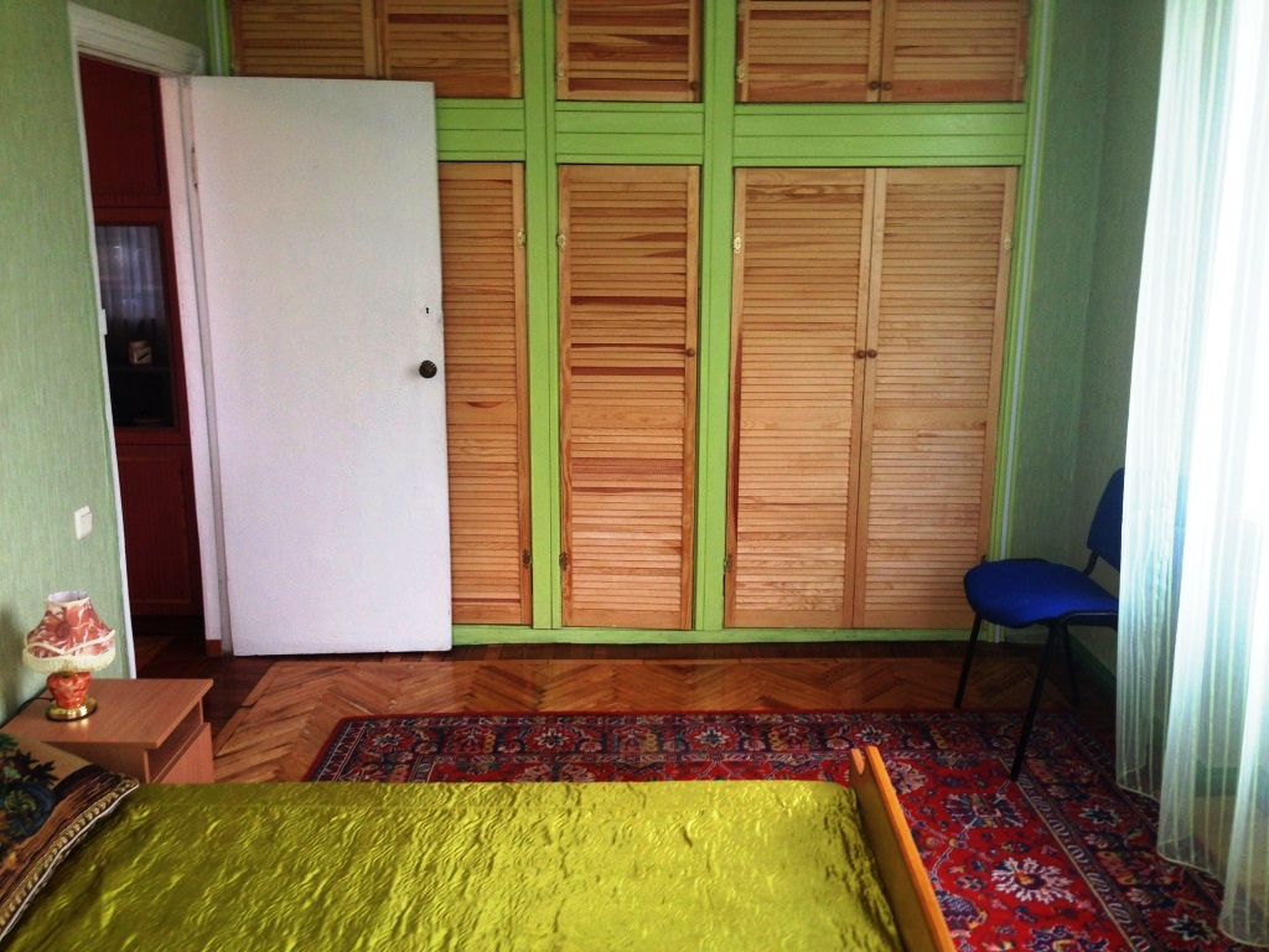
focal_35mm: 33
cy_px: 476
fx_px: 1210
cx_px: 634
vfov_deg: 42.9
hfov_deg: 55.4
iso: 50
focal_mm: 4.12
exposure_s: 1/30
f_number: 2.4
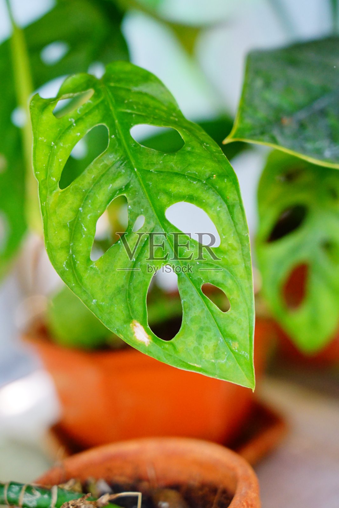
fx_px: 1483
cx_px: 170
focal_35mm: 105
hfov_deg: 13.0
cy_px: 254
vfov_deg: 19.5
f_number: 5.6
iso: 2000
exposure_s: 1/125
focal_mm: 105
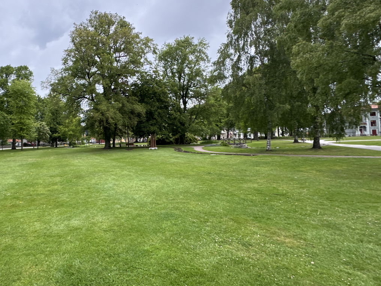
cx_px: 120
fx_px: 242
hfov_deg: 73.5
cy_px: 129
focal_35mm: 22
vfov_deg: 61.0
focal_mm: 2.22
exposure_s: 1/237
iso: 40
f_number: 2.2
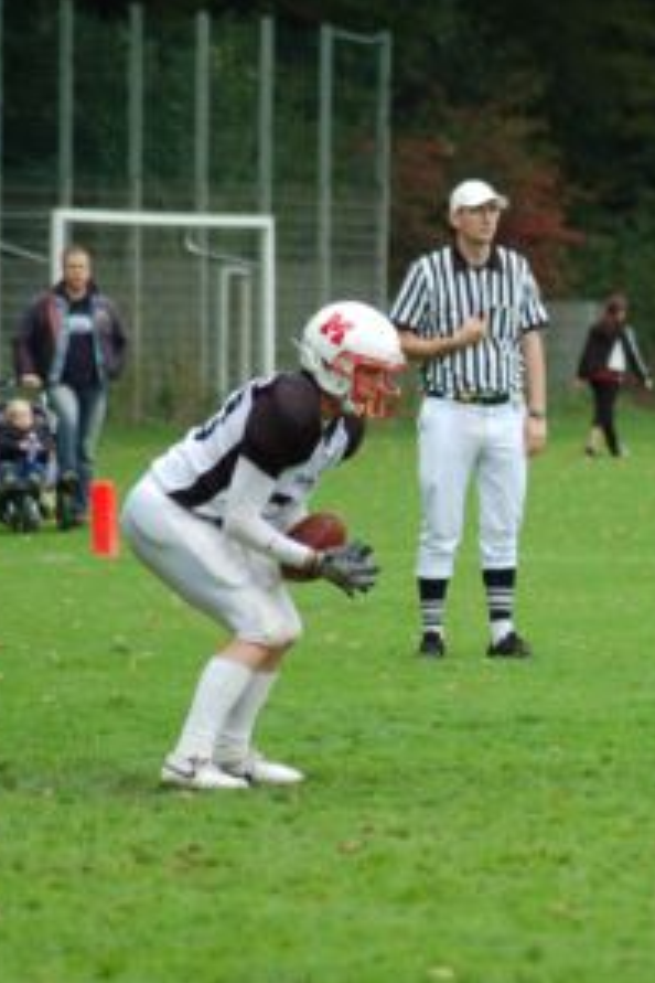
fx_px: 9333
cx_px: 541
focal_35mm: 342
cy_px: 490
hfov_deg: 4.0
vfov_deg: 6.0
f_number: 4.5
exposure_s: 1/500
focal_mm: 150
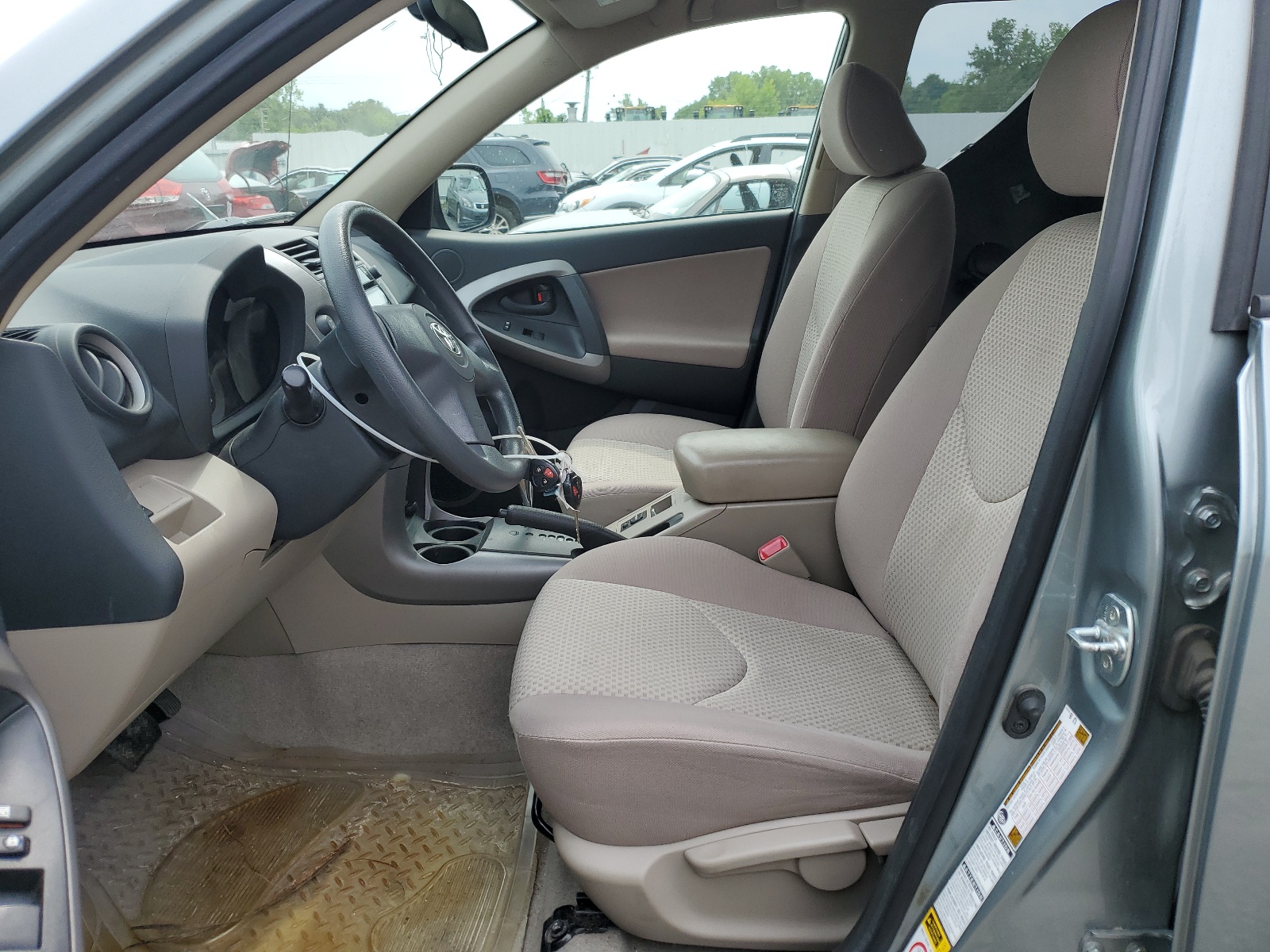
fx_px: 954
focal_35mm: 26
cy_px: 476
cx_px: 635
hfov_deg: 67.3
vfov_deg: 53.1
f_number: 1.5
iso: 50
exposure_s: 1/909
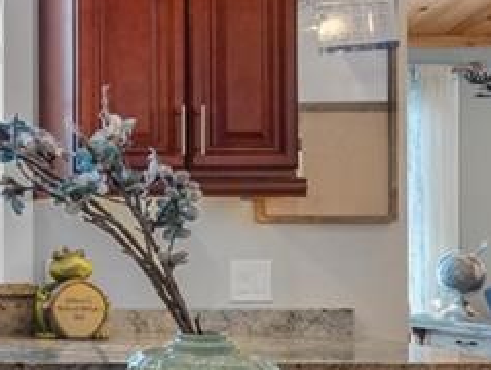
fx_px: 1051
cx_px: -302
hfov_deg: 21.0
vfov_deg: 19.9
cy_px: 255
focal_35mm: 74
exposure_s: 1/8
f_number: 7.1
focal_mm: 12
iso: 320
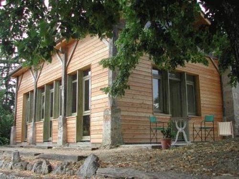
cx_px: 120
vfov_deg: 37.7
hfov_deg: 49.0
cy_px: 90
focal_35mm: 38
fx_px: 262
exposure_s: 1/471
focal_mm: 8
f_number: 2.8
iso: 100
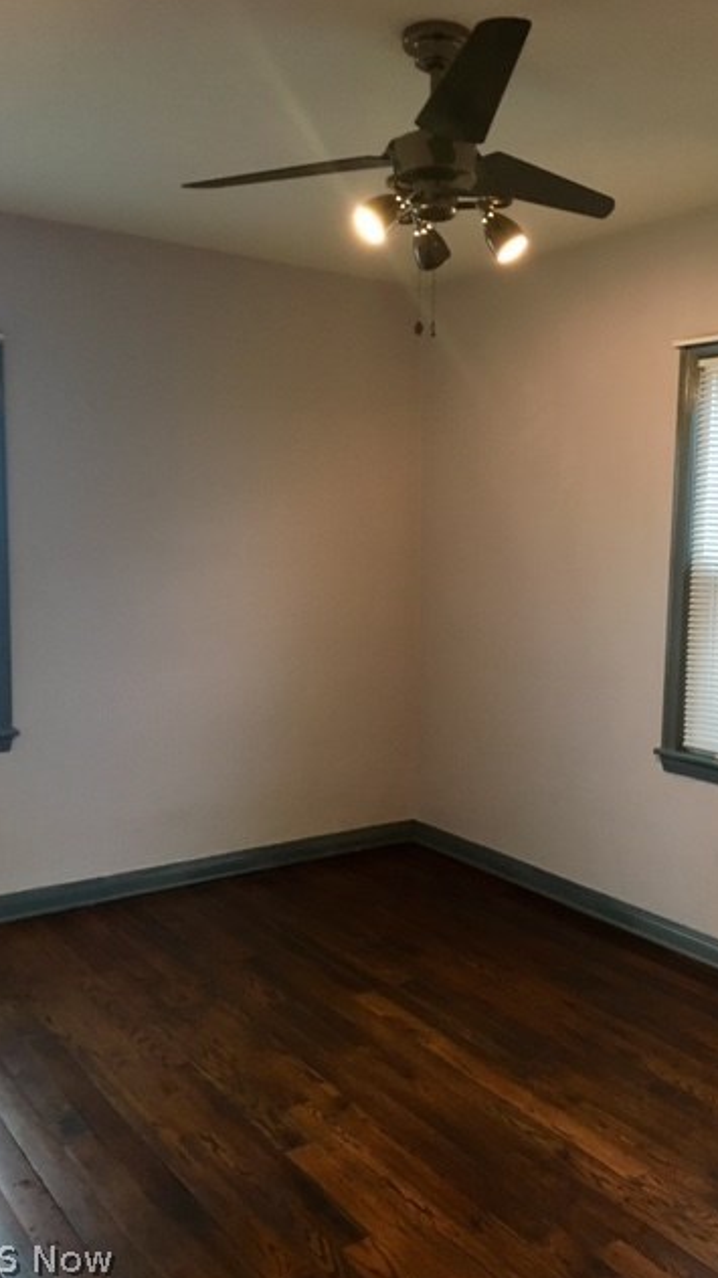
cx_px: 421
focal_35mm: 32
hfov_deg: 36.5
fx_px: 1084
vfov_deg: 61.0
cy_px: 641
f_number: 2.2
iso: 200
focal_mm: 4.15
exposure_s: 1/15
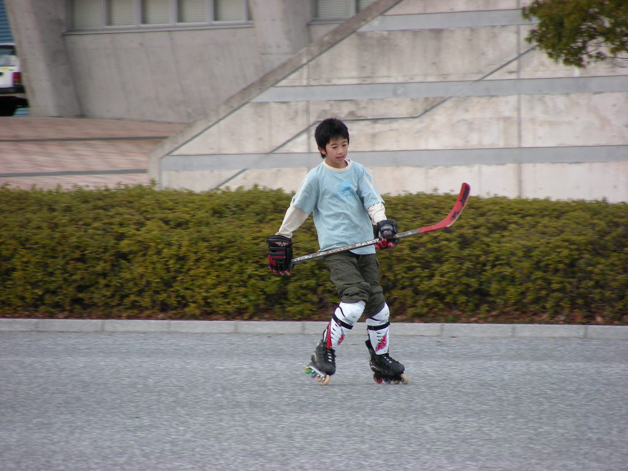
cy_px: 236
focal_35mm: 380
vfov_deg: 3.9
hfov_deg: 5.2
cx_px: 314
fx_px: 6894
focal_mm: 63.3
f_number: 3.5
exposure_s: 1/108
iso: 50
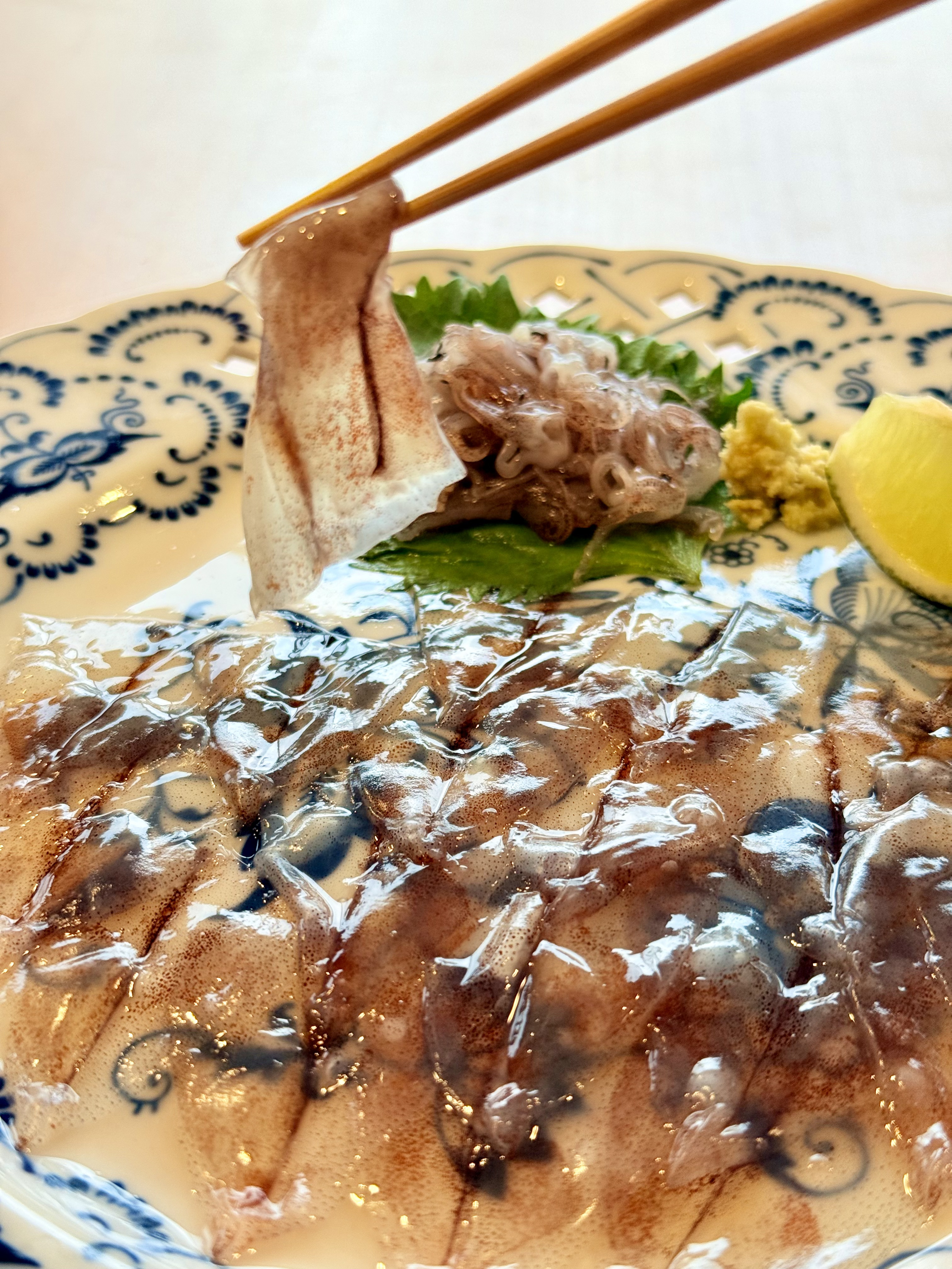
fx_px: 1760
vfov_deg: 39.7
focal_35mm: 48
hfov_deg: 30.3
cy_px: 634
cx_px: 476
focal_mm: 6.76
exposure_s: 1/96
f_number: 1.78
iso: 125
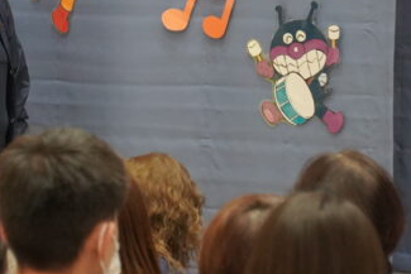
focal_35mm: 407
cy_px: 16
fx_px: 4648
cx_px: -14
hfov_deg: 5.1
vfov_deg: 3.4
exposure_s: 1/200
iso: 6400
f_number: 6.3
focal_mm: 126
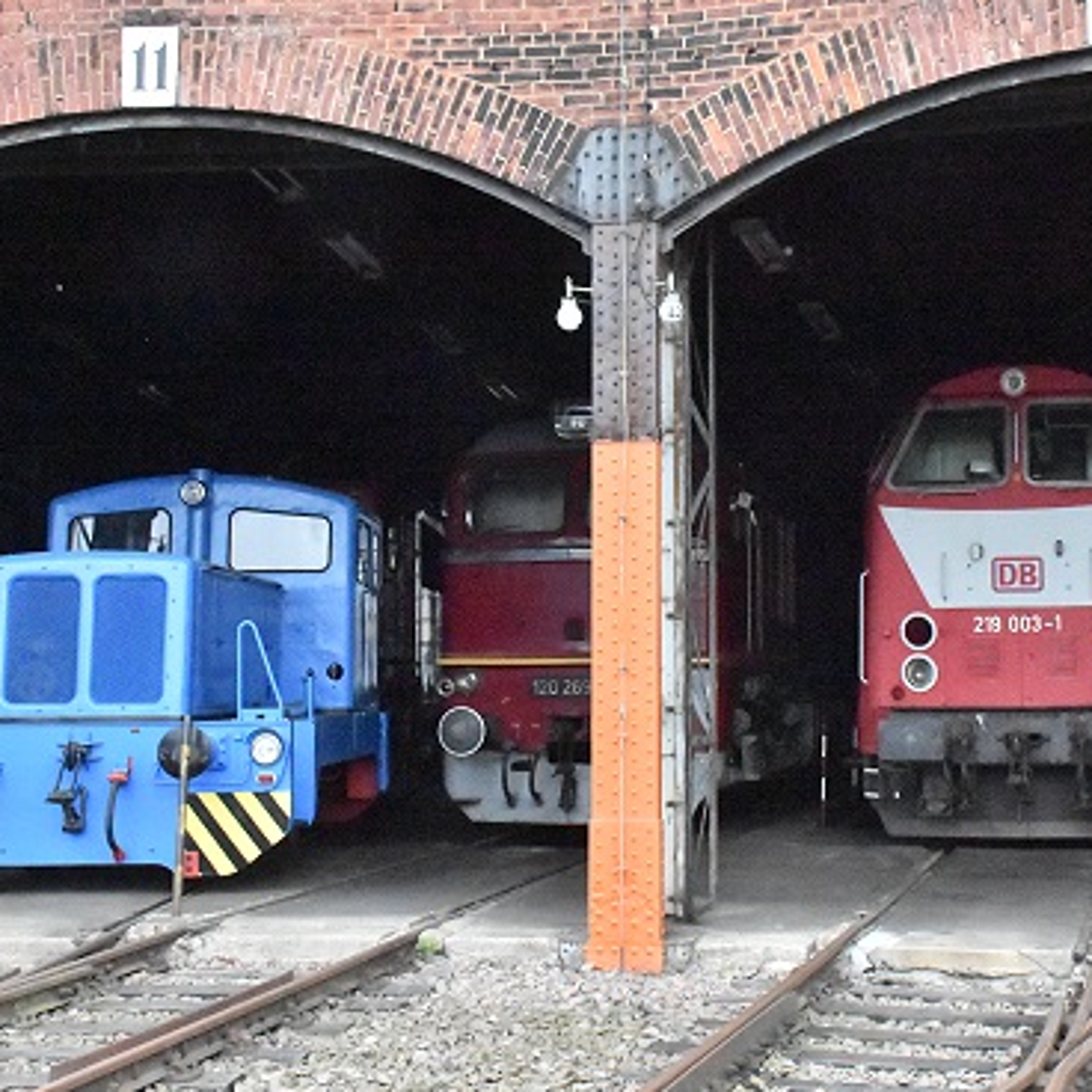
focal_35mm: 54
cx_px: 691
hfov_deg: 31.5
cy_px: 501
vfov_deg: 31.6
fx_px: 1927
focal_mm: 26
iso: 20000
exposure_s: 1/2500
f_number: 9
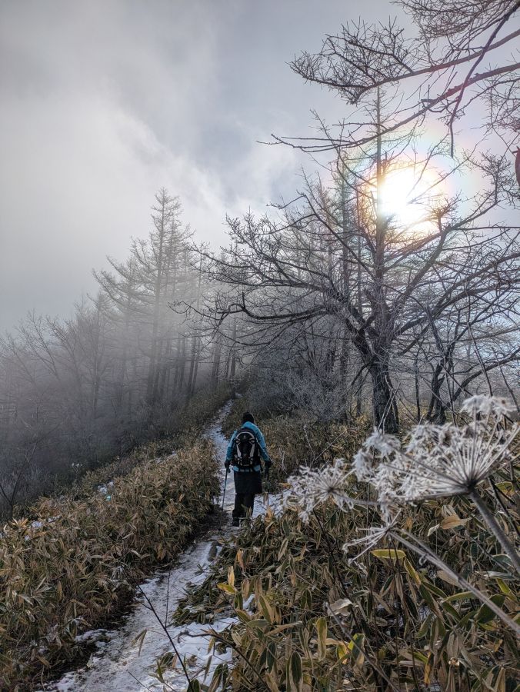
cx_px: 260
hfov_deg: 54.9
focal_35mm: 25
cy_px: 346
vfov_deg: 69.4
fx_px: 500
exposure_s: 1/11905
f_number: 1.89
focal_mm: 5.43
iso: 54
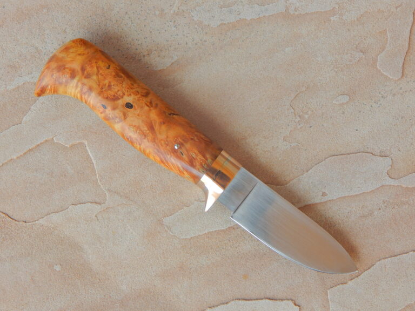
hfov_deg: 28.2
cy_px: 156
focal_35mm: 69
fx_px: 827
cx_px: 208
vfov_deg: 21.3
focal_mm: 12.3
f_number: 4.1
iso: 125
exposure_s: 1/100
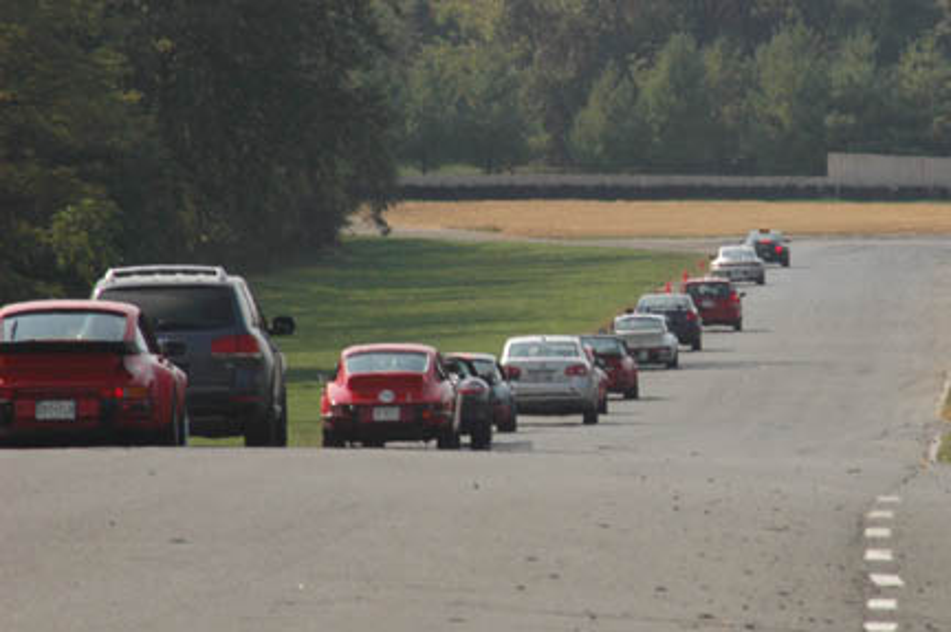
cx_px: 476
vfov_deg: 3.0
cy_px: 316
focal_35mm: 450
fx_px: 11874
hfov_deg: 4.6
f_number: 20
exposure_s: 1/200
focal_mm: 300
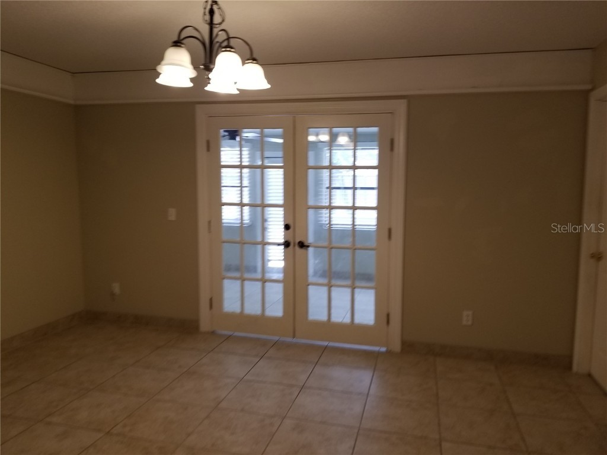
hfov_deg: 67.3
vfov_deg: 53.1
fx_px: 456
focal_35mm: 26
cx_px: 304
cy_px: 228
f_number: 1.7
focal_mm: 4.3
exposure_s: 1/60
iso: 64
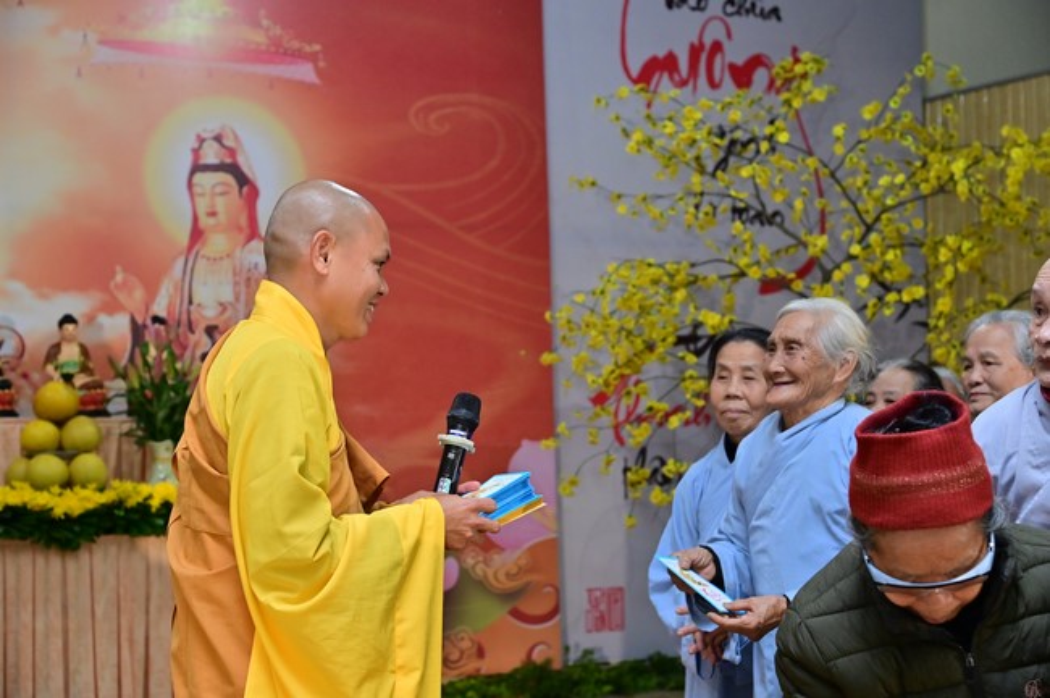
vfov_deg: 20.9
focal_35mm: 65
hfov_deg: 31.0
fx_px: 1894
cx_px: 525
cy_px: 349
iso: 2000
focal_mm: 65
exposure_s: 1/200
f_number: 5.6
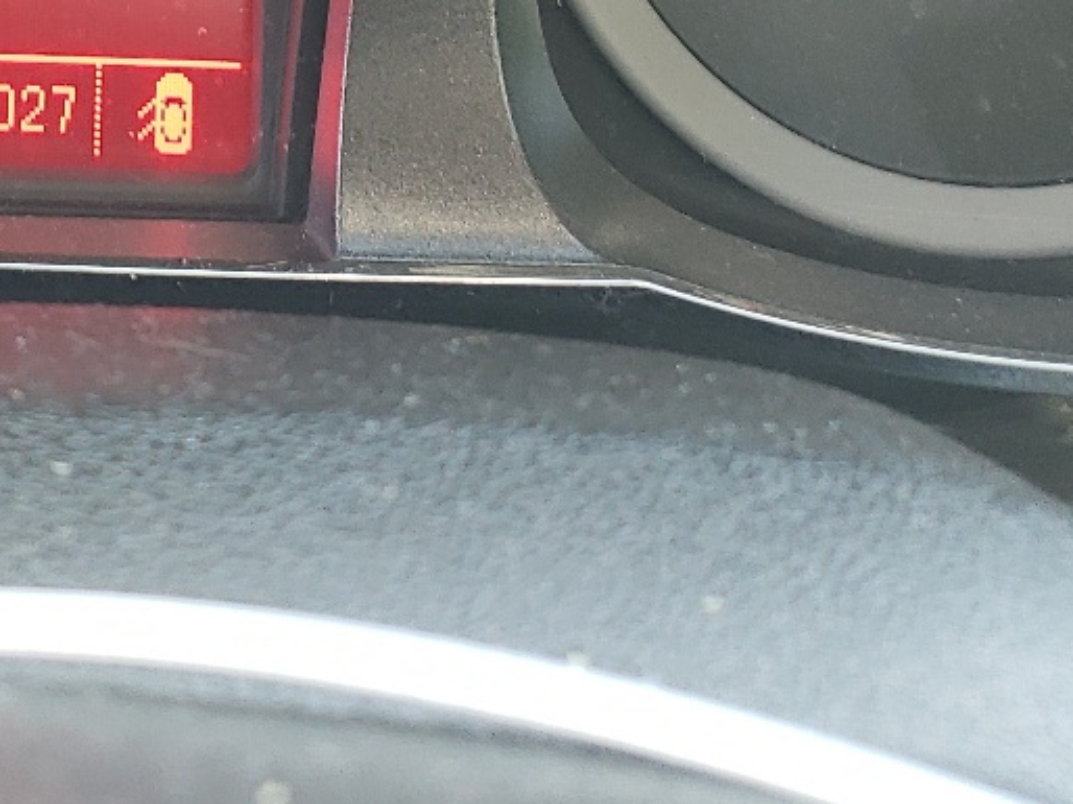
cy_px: -274
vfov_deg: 17.0
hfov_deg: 22.9
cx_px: -54
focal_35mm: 81
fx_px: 2510
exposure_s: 1/60.2
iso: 100
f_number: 1.5
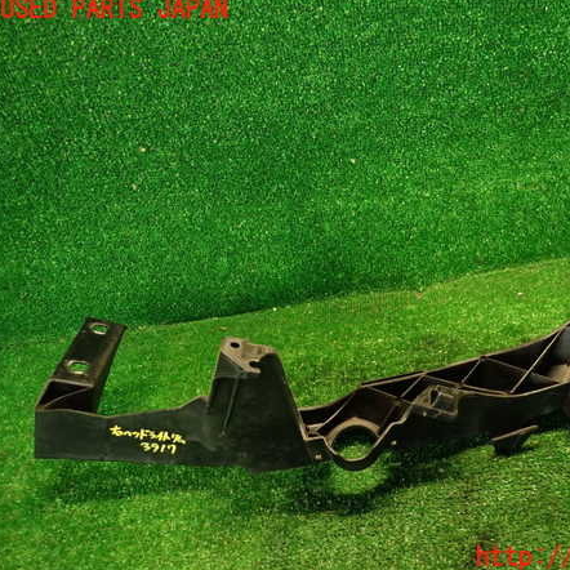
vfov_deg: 54.0
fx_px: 559
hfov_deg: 53.0
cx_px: 380
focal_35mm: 30
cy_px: 284
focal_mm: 4.5
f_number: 2
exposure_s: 1/30
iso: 400
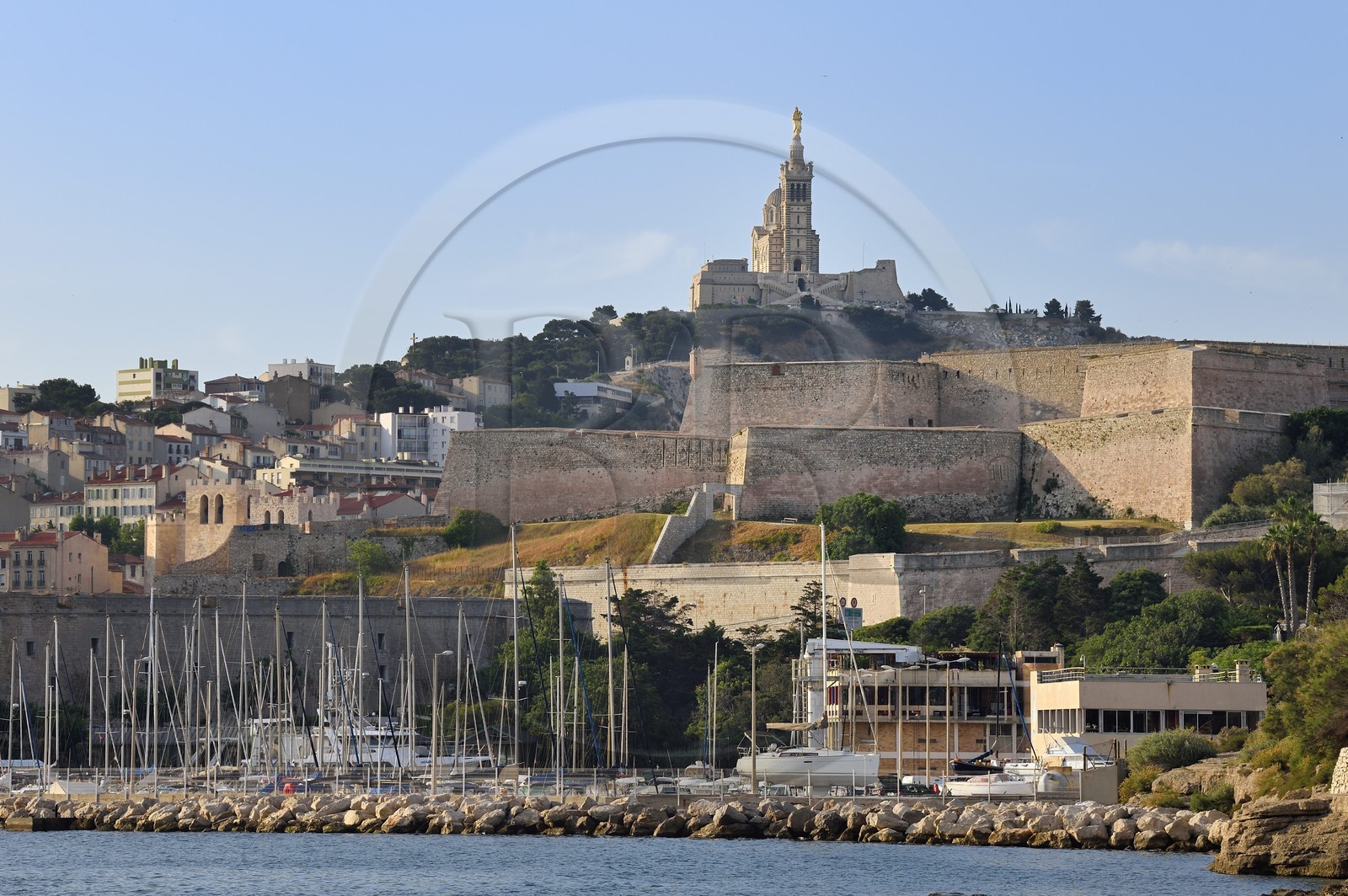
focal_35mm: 135
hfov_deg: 15.2
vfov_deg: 10.1
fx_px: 5051
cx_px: 674
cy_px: 448
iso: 200
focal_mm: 135
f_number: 10
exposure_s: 1/320
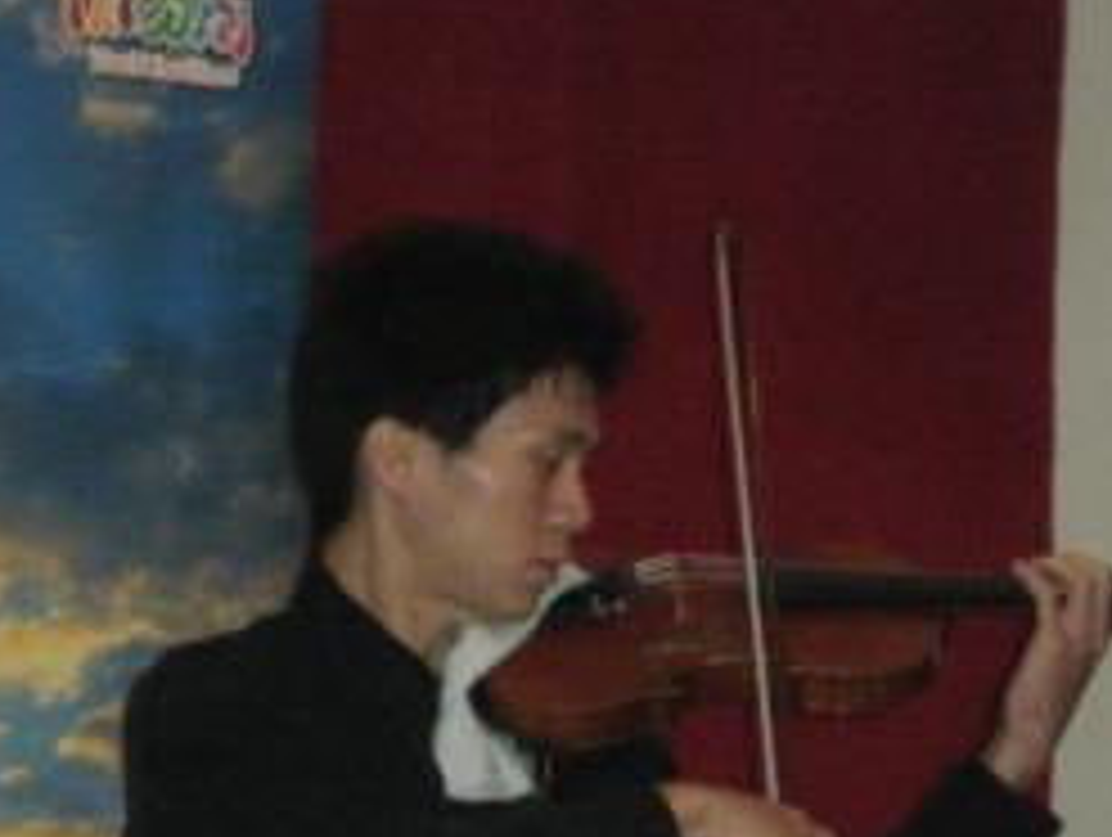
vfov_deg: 9.1
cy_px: 558
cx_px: 419
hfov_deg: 12.1
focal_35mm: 163
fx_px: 5244
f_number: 5.5
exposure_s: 1/80
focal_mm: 15.91
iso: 800
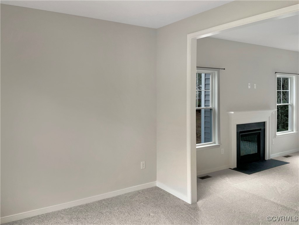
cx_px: 150
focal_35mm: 29
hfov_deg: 61.7
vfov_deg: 48.2
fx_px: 250
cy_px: 112
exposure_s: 1/22
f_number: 1.8
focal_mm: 3
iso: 16
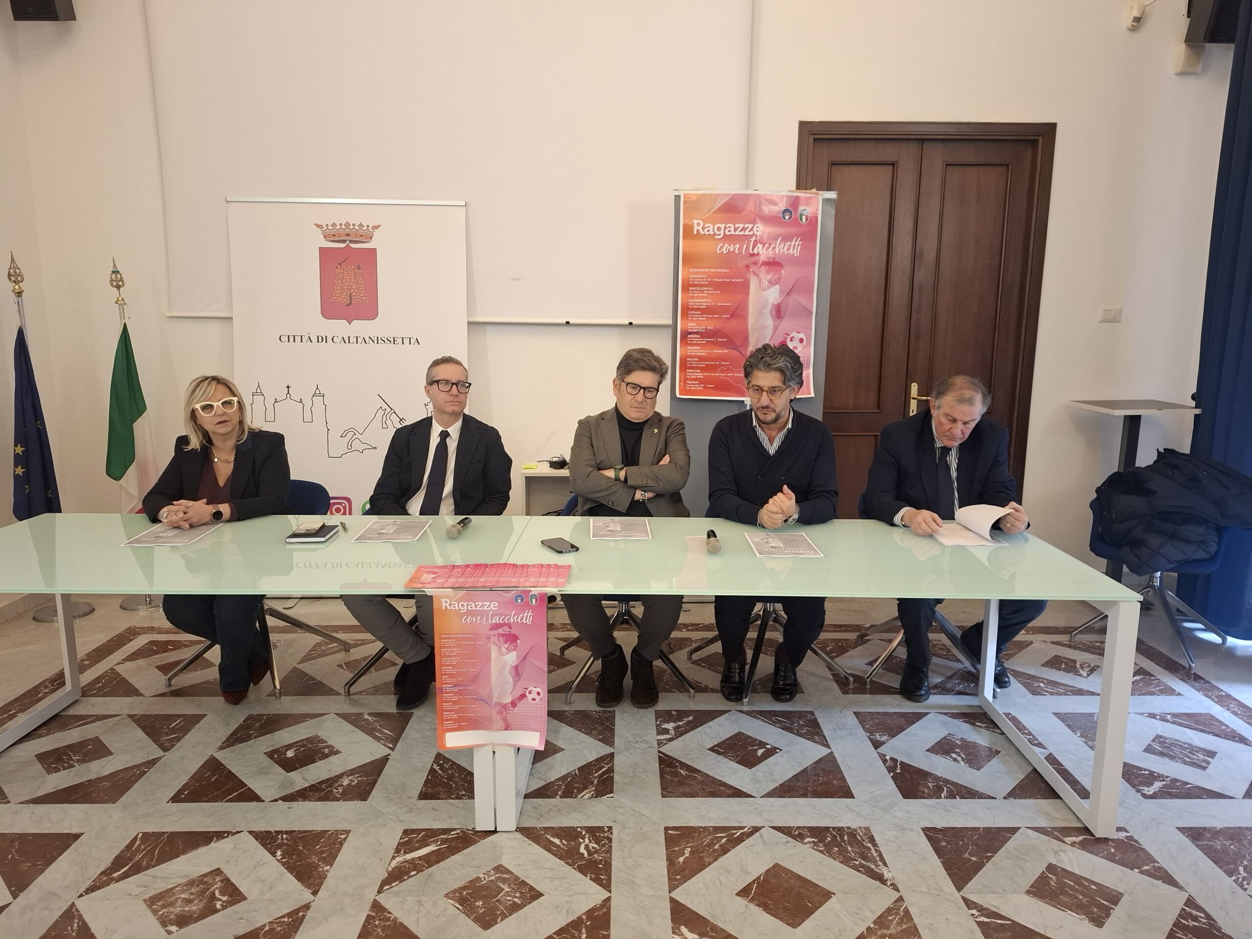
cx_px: 626
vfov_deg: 58.9
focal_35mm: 23
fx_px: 832
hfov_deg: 73.9
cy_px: 470
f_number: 1.8
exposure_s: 1/50
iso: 250
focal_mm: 5.54
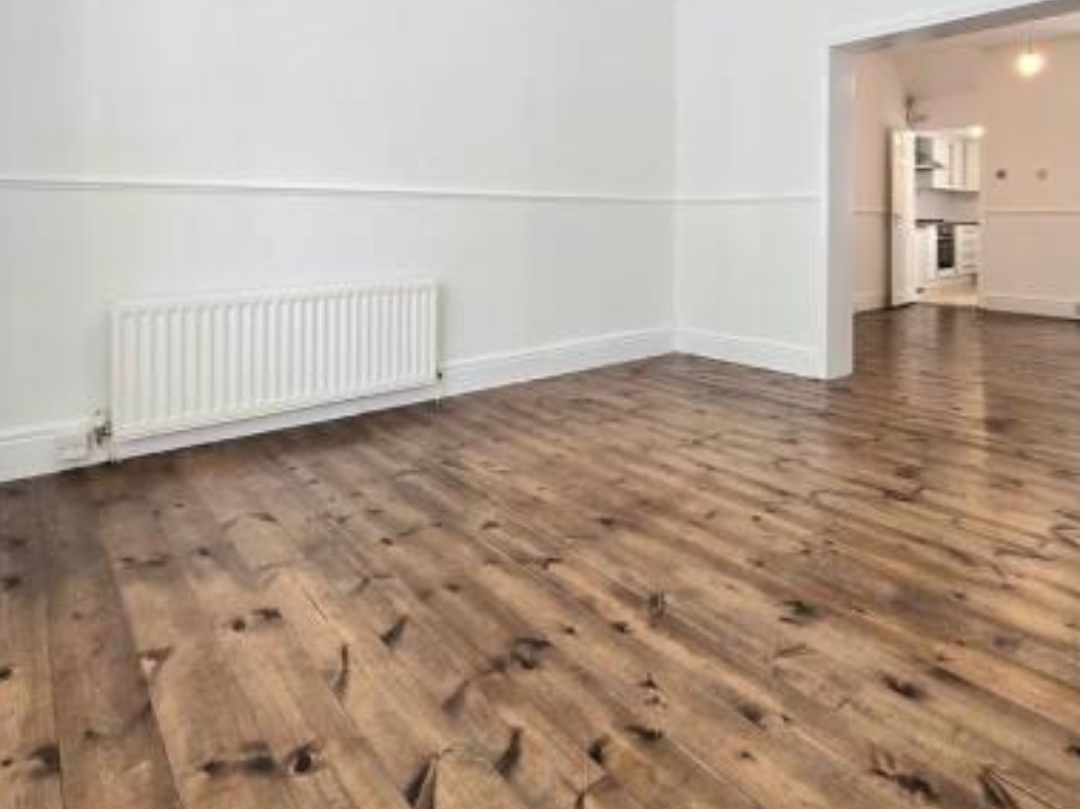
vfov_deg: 62.0
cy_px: 198
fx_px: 624
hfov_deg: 81.3
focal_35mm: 20
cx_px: 611
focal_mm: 2.2
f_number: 2.2
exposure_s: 1/50.3
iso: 125
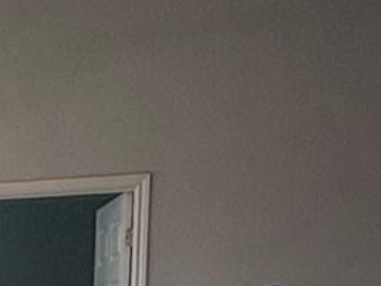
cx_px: -273
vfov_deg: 12.3
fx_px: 1178
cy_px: 556
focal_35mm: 107
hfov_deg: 16.0
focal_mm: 2.22
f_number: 2.2
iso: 160
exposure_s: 1/120
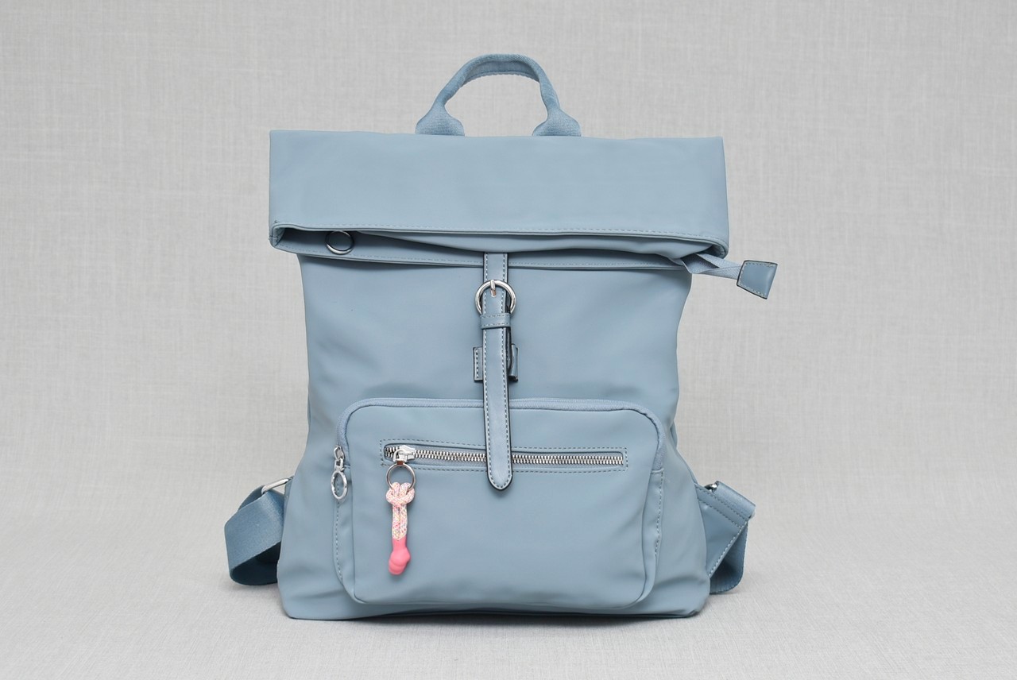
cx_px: 508
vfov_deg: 23.8
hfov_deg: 35.0
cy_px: 340
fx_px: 1612
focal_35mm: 57
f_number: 5.6
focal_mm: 38
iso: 100
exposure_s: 1/60
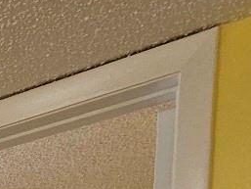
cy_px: 489
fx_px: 588
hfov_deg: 16.4
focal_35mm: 81
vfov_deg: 12.7
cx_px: -288
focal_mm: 2.2
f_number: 2.2
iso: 200
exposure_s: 1/60.2
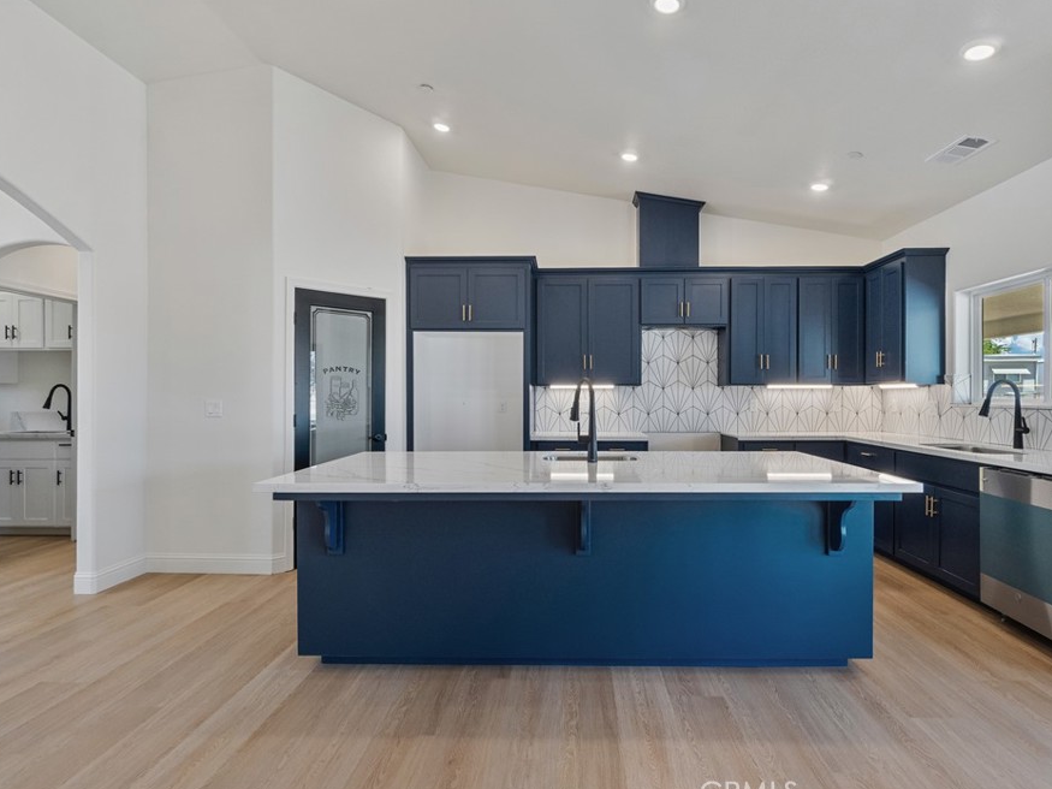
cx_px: 559
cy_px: 399
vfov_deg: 69.9
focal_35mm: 19
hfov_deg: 85.9
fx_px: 564
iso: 640
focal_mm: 11
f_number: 8
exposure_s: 1/20
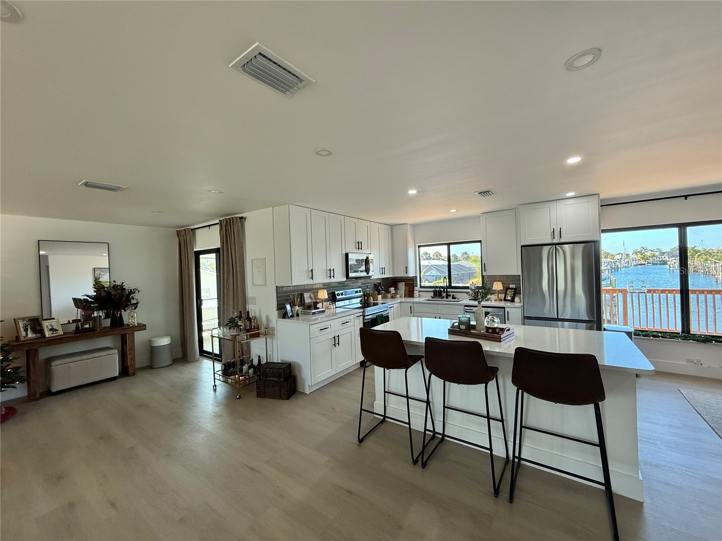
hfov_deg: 102.1
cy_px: 270
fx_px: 292
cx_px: 361
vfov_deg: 85.7
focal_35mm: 14
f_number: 2.2
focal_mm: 2.22
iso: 100
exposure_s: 1/120
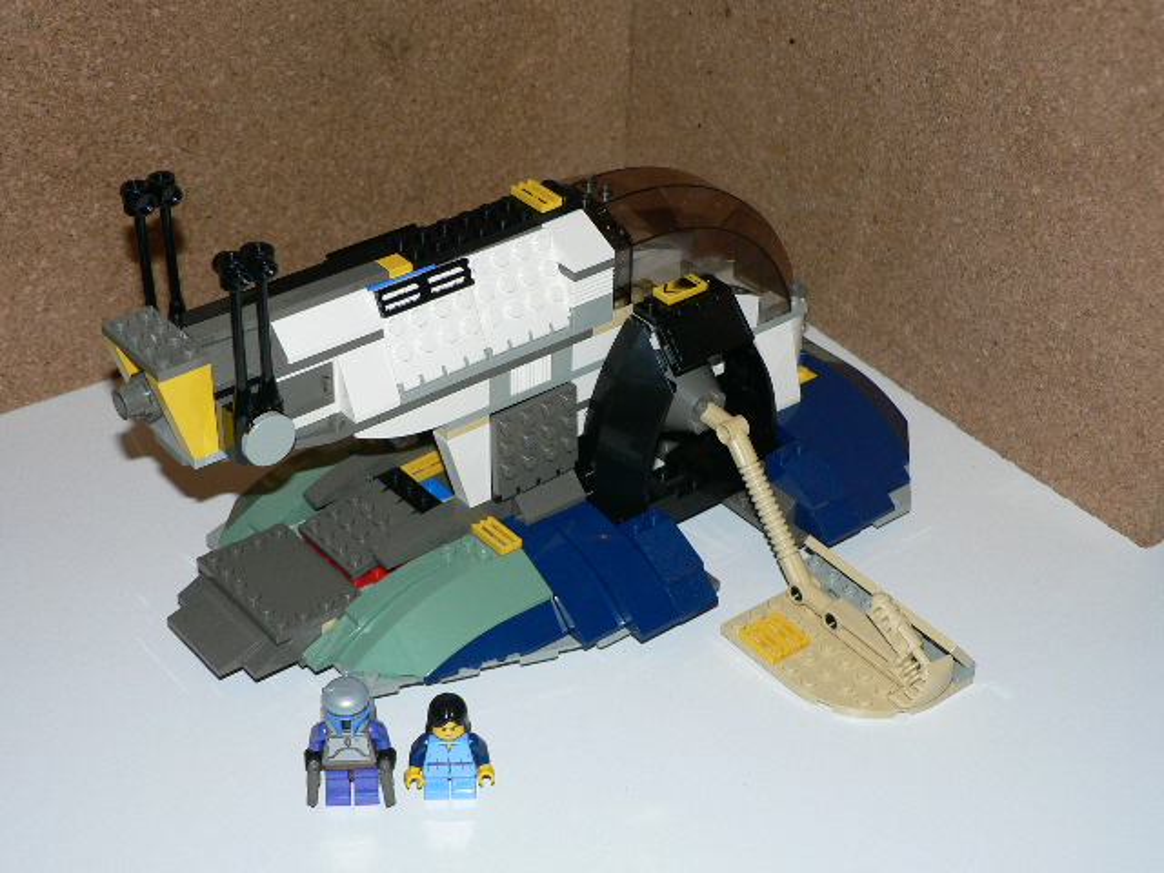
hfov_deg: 32.7
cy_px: 436
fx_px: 1984
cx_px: 582
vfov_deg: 24.8
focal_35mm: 59
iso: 100
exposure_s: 1/60
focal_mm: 9.8
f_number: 3.2
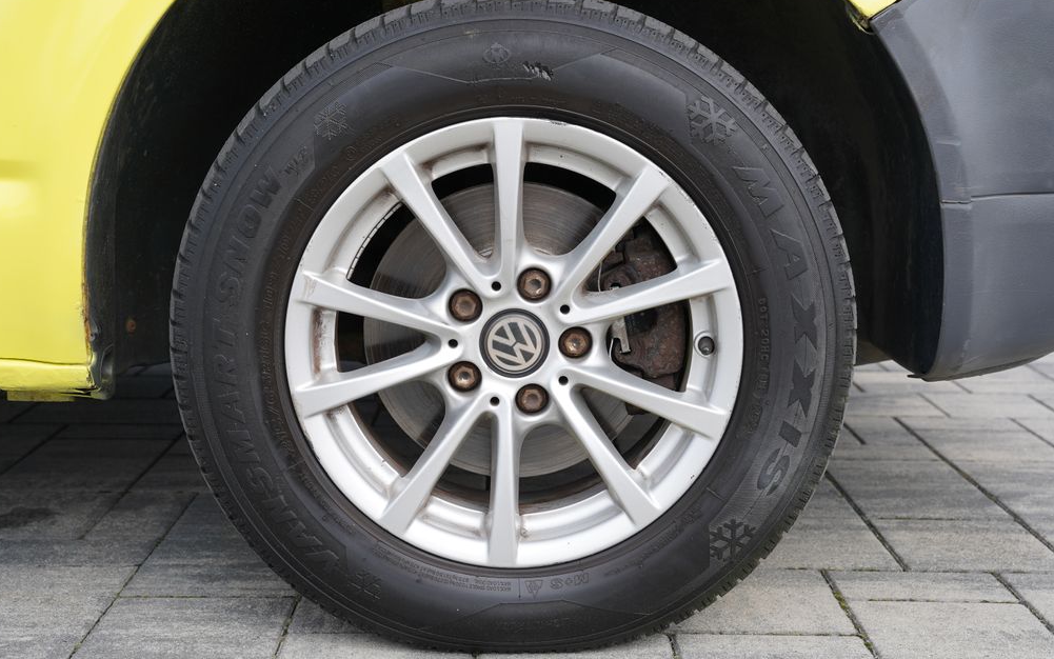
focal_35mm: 49
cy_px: 328
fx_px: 1408
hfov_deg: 41.0
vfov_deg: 26.4
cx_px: 524
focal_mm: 47
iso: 100
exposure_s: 1/200
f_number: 5.6
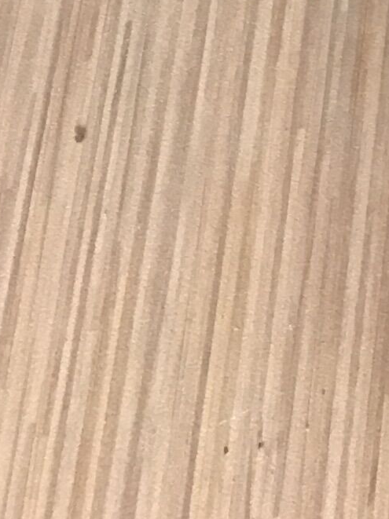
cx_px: 1104
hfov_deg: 7.5
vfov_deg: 9.2
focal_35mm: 177
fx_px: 2655
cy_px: -988
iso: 100
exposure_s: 1/17
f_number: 2.2
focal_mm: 4.15
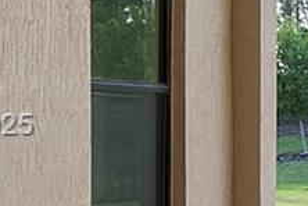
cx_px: 699
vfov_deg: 12.7
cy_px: 127
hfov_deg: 14.2
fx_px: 924
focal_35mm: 108
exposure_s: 1/60
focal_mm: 10
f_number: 11
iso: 160
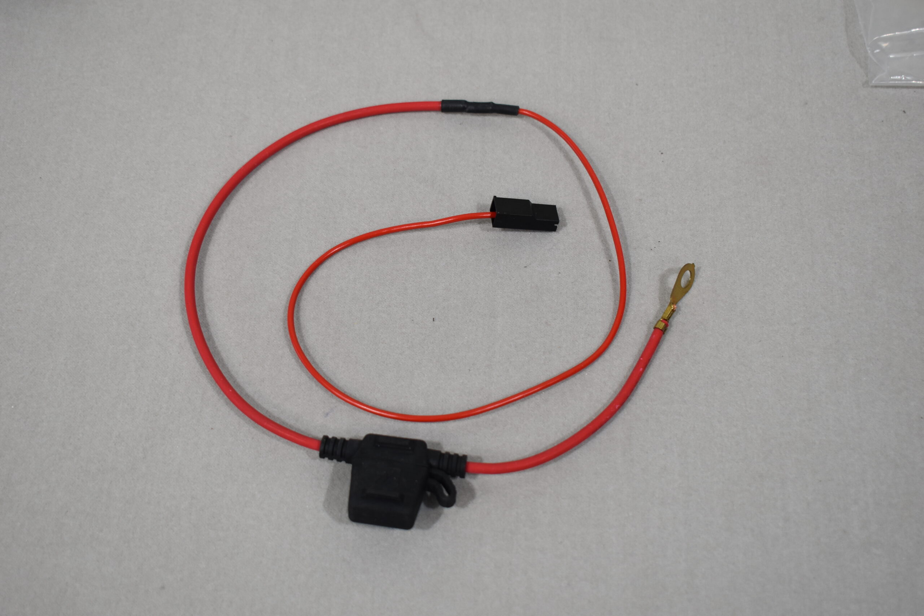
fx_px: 1309
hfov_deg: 38.9
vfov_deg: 26.5
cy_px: 308
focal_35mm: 51
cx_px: 462
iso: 400
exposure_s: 1/125
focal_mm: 34
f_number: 5.6
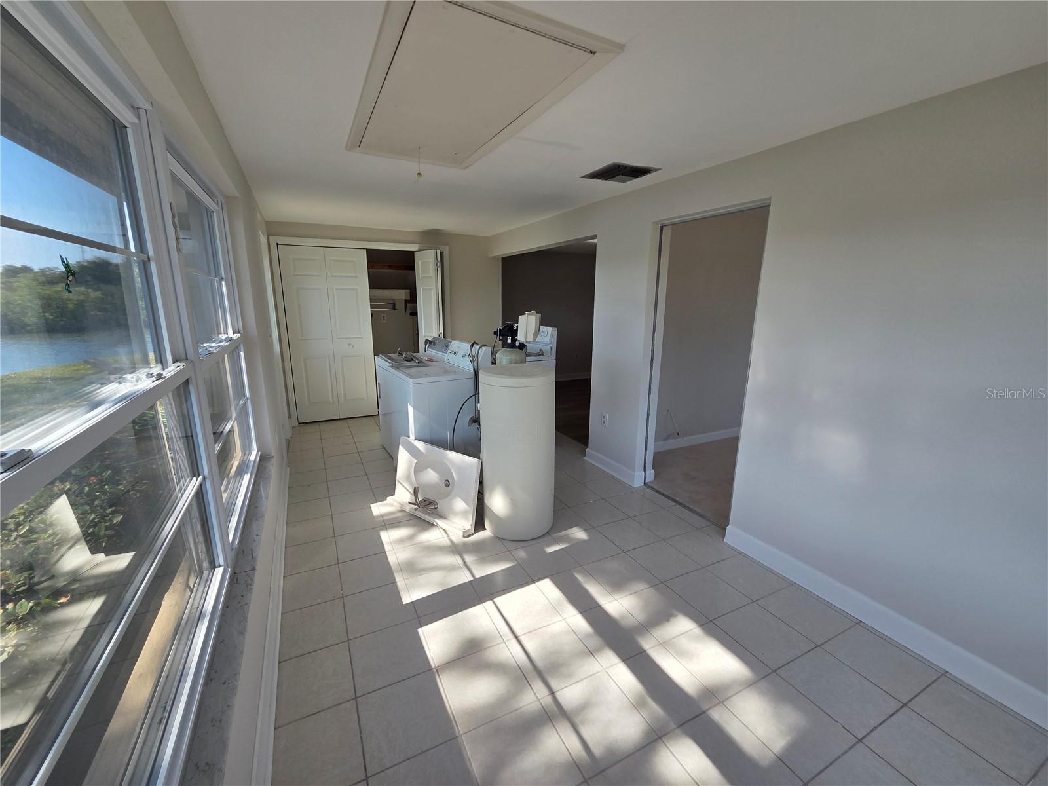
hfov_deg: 106.2
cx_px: 524
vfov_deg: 89.9
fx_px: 394
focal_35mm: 13
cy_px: 393
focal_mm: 2.2
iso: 50
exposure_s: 1/183
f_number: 2.2
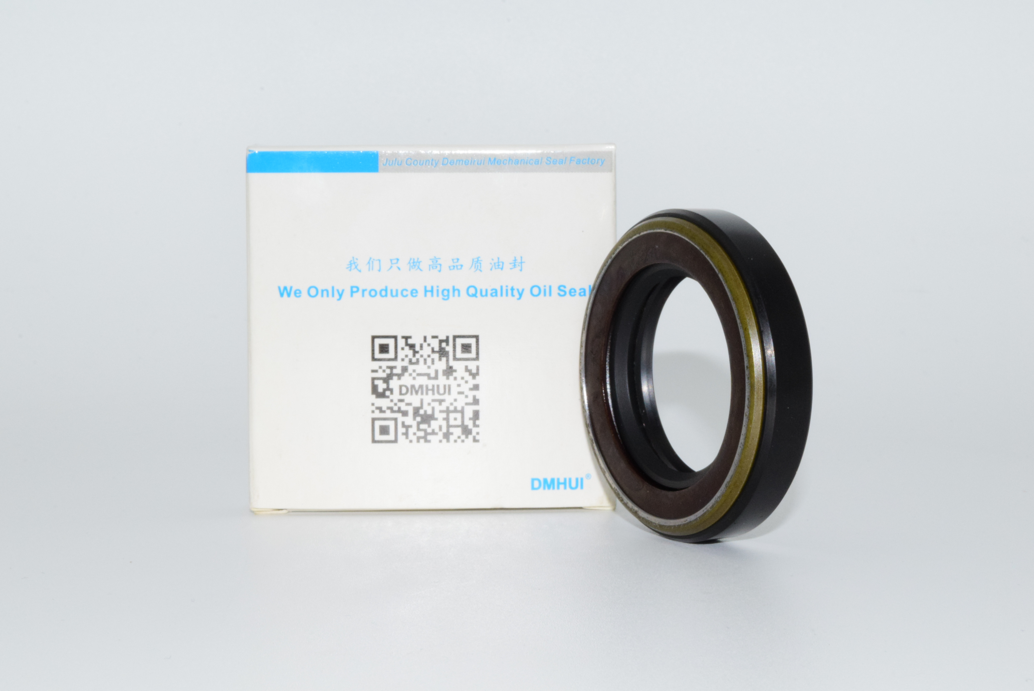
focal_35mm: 82
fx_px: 2371
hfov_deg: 24.6
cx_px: 517
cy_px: 346
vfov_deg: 16.6
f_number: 36
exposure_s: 1/60
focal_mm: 55
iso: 1600
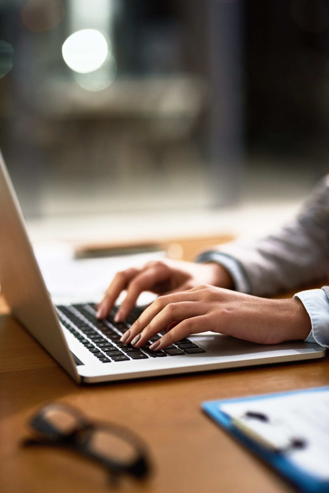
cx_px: 164
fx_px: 1164
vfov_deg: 23.9
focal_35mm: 85
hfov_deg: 16.1
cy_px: 246
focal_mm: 85
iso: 800
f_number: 1.8
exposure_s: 1/250
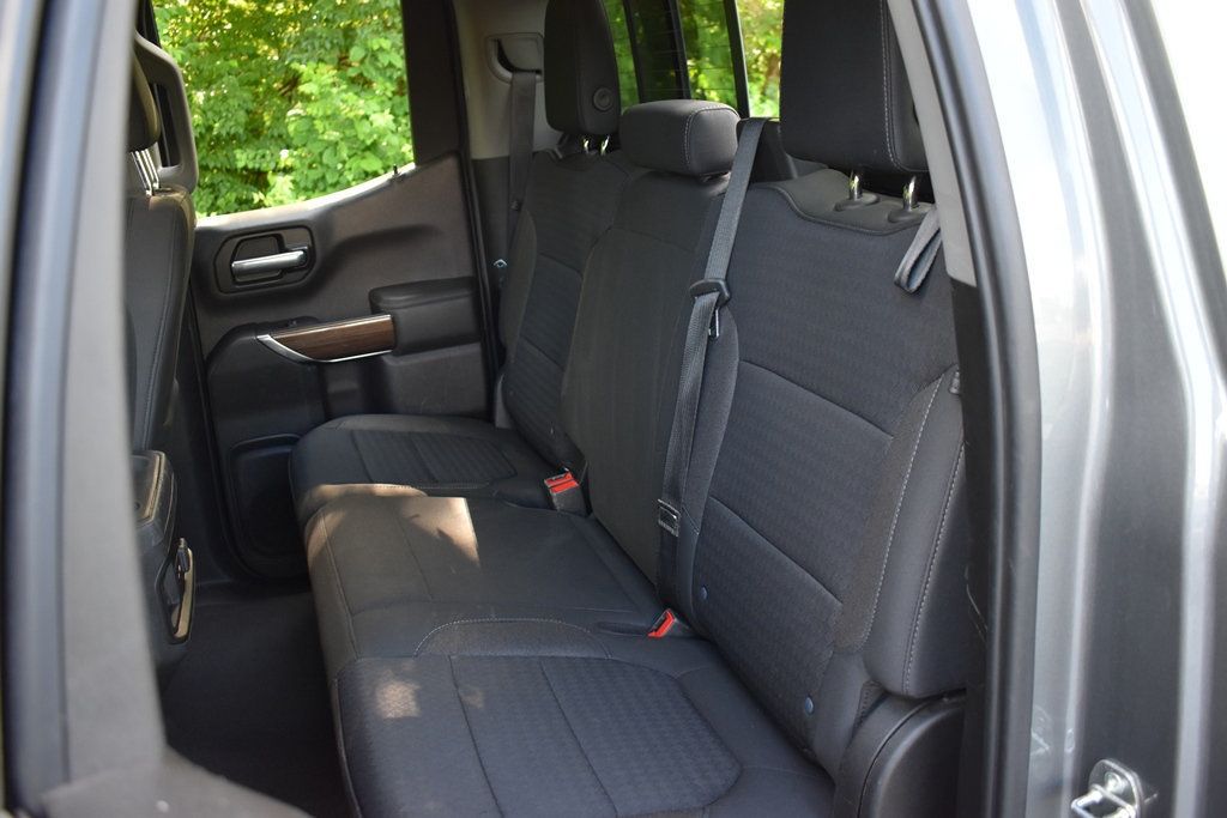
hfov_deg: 59.5
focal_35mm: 32
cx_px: 614
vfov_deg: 41.7
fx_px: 1074
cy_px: 409
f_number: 3.8
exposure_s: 1/125
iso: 800
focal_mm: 21
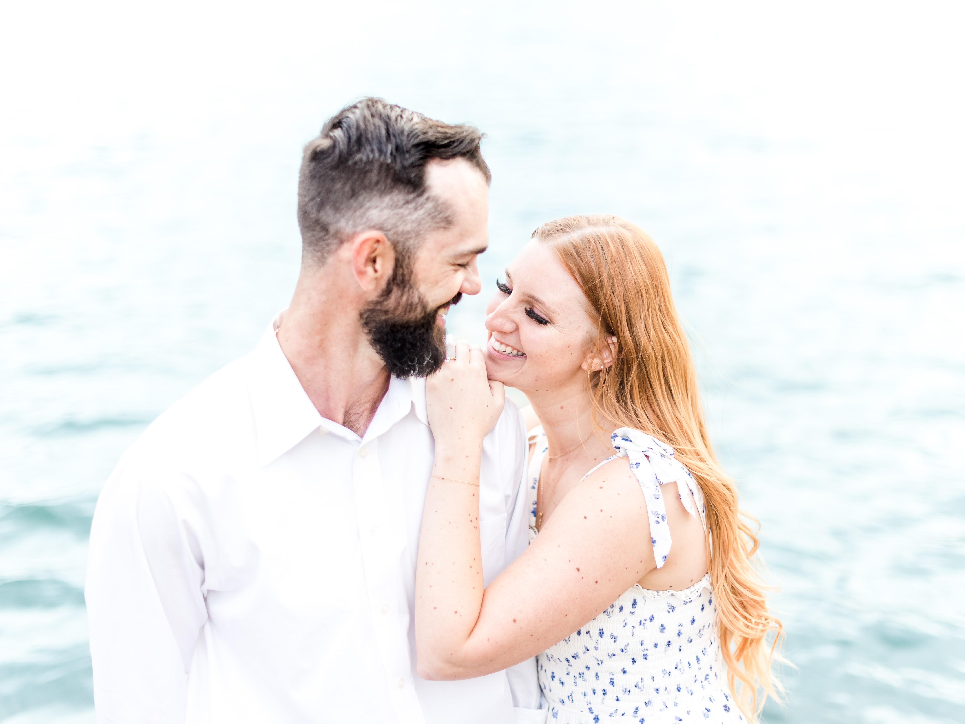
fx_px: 1533
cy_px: 363
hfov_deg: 34.9
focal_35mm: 55
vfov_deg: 26.6
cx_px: 540
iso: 250
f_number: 1.8
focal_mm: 50
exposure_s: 1/800
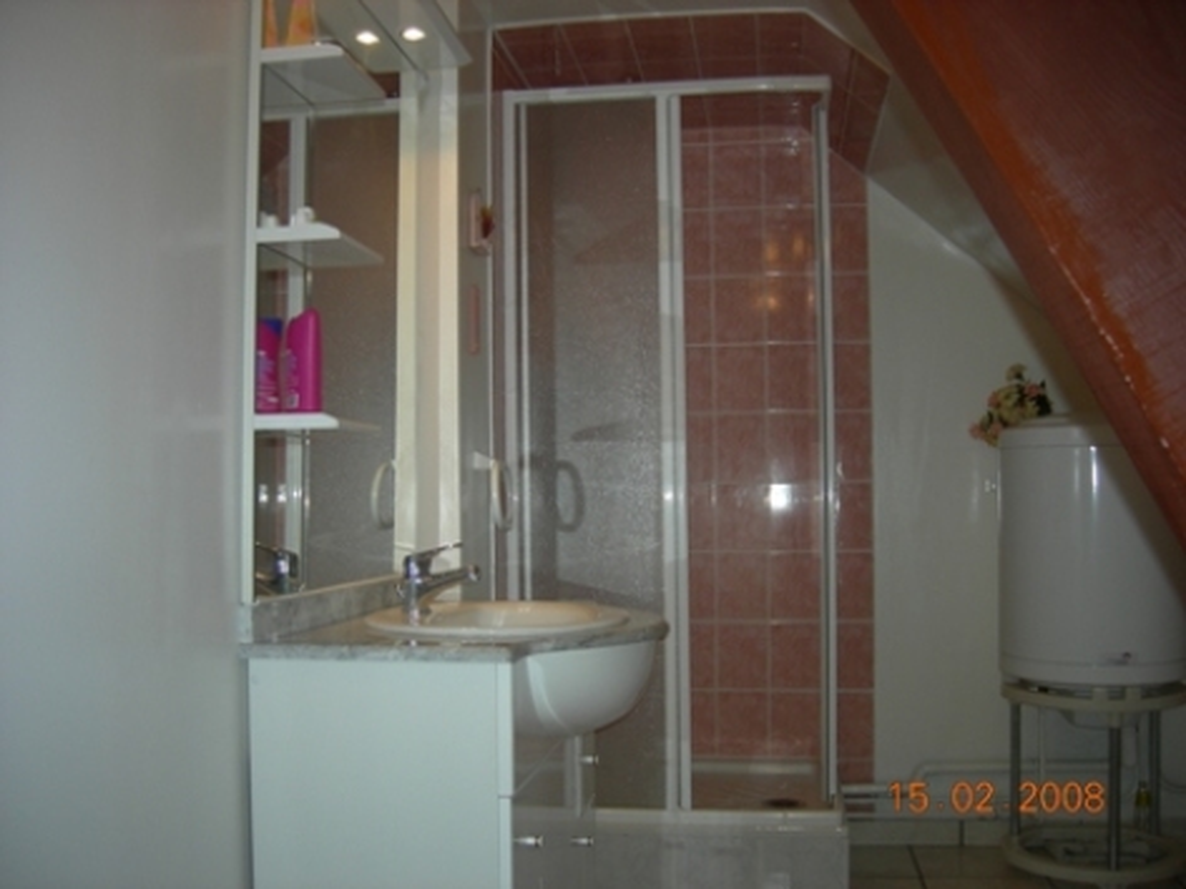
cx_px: 593
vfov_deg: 39.7
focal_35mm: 36
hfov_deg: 51.4
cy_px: 444
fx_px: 1233
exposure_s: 1/60.1
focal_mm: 7.5
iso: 64
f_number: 2.7
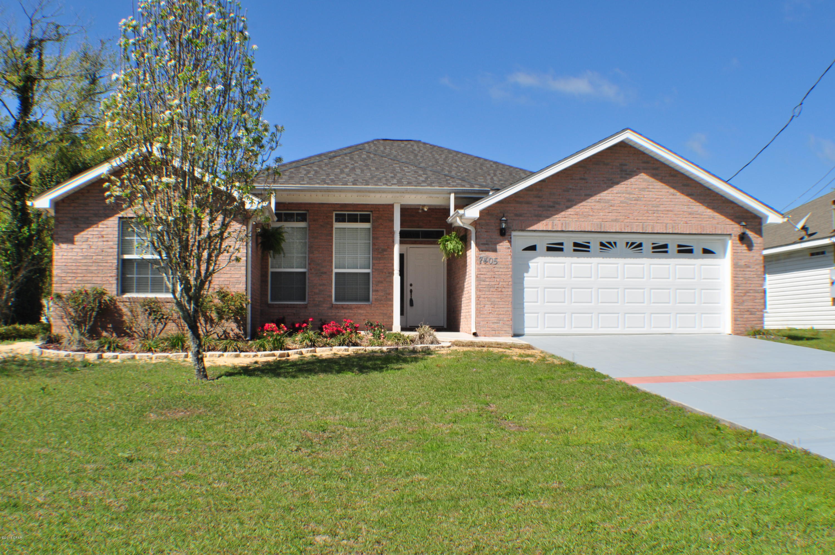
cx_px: 418
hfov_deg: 45.0
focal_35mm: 44
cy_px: 278
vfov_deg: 30.8
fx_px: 1008
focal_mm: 29
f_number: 13
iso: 200
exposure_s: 1/200
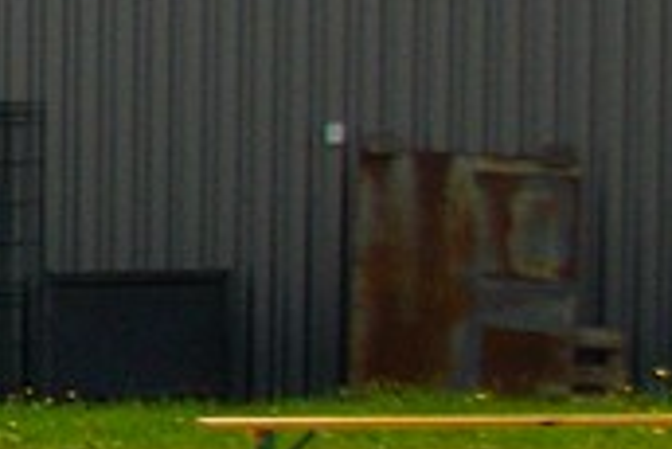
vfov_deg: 3.7
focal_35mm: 372
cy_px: 480
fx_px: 6950
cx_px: -881
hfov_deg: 5.4
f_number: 3.9
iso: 100
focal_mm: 13.8
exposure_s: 1/640
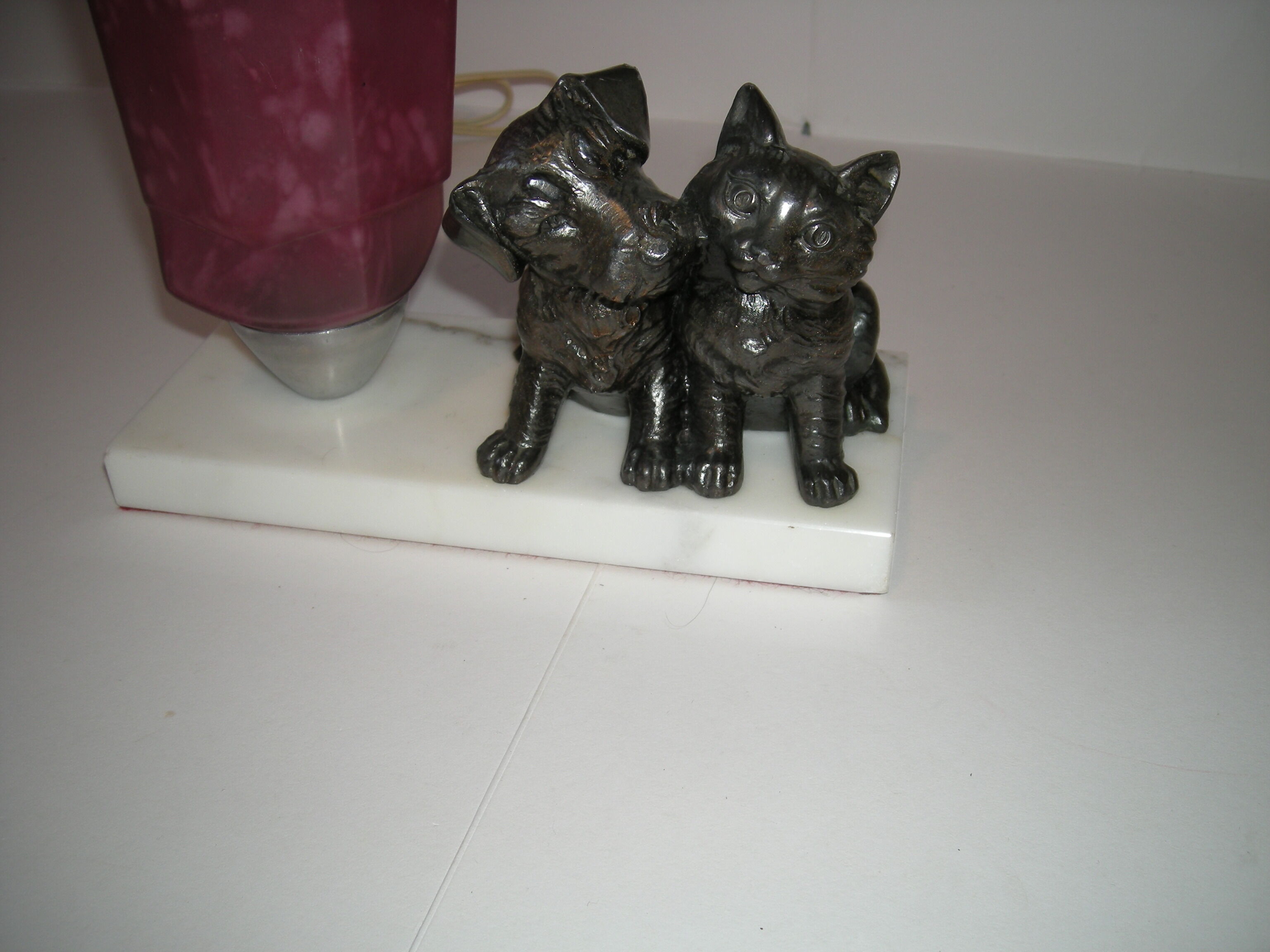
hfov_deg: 52.6
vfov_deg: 40.7
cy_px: 476
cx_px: 635
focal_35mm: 35
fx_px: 1284
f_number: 2.8
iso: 50
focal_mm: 5.7
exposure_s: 1/46.6
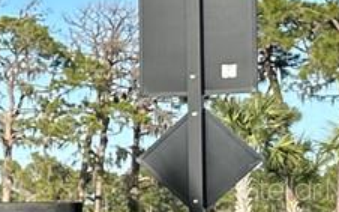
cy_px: 188
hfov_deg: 8.6
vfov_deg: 7.3
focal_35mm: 180
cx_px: -816
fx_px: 1662
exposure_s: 1/2591
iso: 80
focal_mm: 6.86
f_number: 1.78
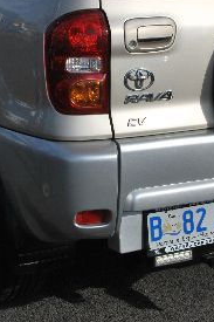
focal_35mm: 91
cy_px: 77
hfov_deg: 15.0
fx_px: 812
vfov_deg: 22.2
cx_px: 109
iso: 100
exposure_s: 1/400
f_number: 10
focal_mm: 26
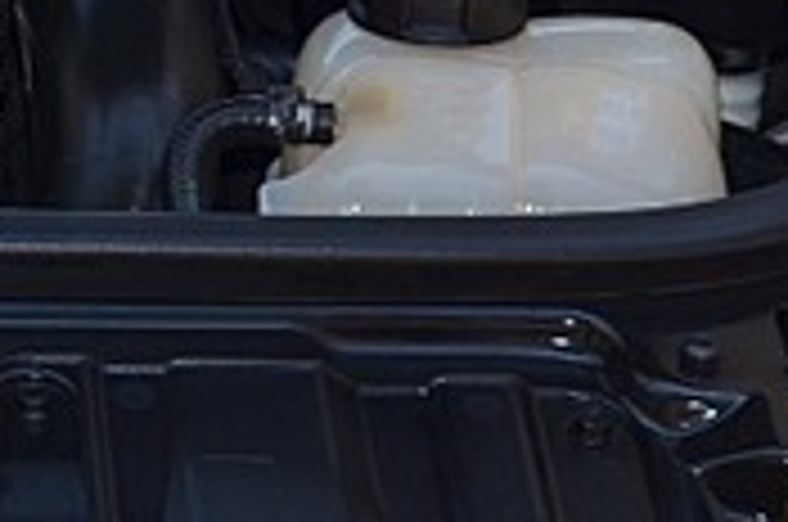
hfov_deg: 10.1
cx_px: -374
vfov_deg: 6.9
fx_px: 4304
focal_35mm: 197
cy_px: 558
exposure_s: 1/200
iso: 100
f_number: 5
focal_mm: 18
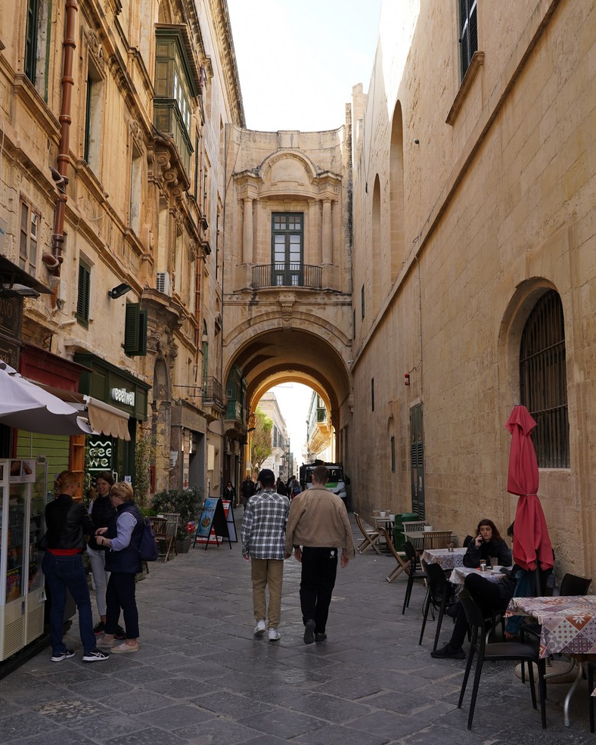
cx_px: 299
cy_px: 384
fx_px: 706
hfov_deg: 45.8
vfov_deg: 55.7
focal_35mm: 32
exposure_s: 1/40
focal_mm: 28
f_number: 9
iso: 100
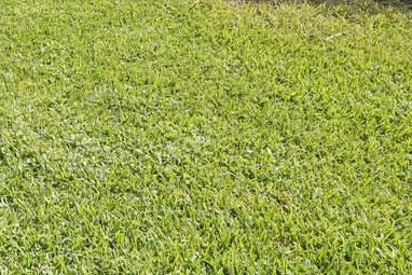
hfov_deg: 25.0
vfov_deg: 17.8
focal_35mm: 67
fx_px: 767
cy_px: -162
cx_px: -156
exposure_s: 1/1000
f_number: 8
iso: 800
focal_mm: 16
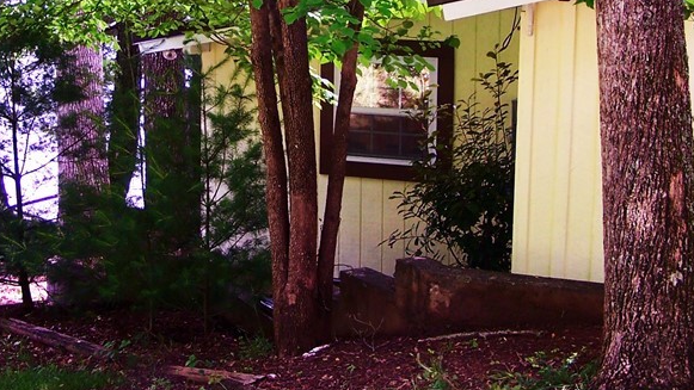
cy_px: 31
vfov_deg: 16.3
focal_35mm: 73
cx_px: 271
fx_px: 1344
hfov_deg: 28.9
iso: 80
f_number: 2.8
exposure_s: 1/80
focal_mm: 6.3
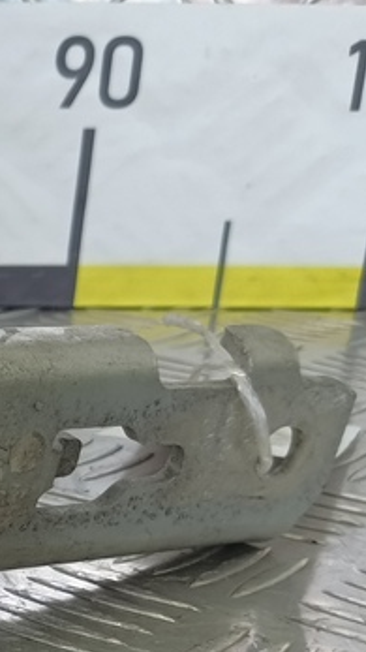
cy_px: 596
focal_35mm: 74
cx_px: -432
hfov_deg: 13.3
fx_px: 1278
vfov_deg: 27.5
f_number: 1.6
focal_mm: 4.11
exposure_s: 1/100
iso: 148
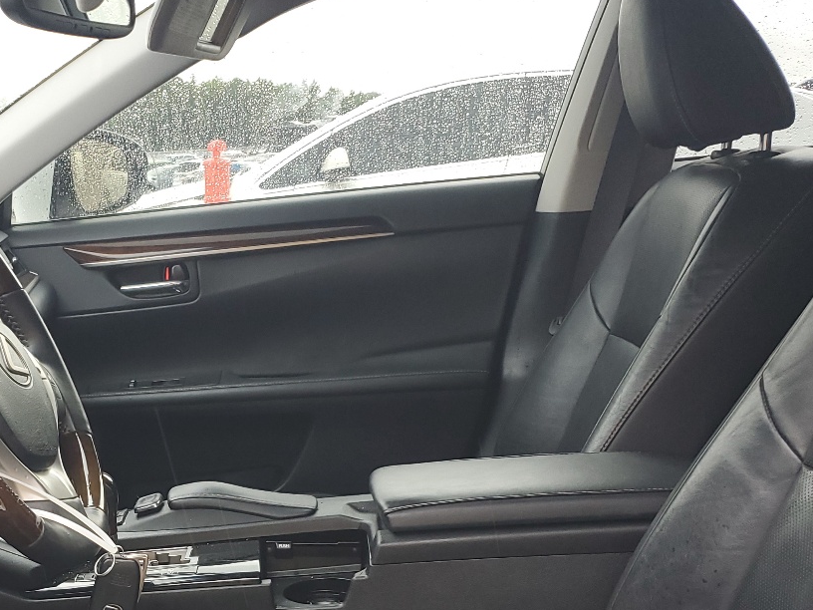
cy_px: 568
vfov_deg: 27.4
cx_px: 134
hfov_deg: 35.9
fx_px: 1198
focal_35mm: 51
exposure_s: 1/60.2
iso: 60
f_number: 1.5
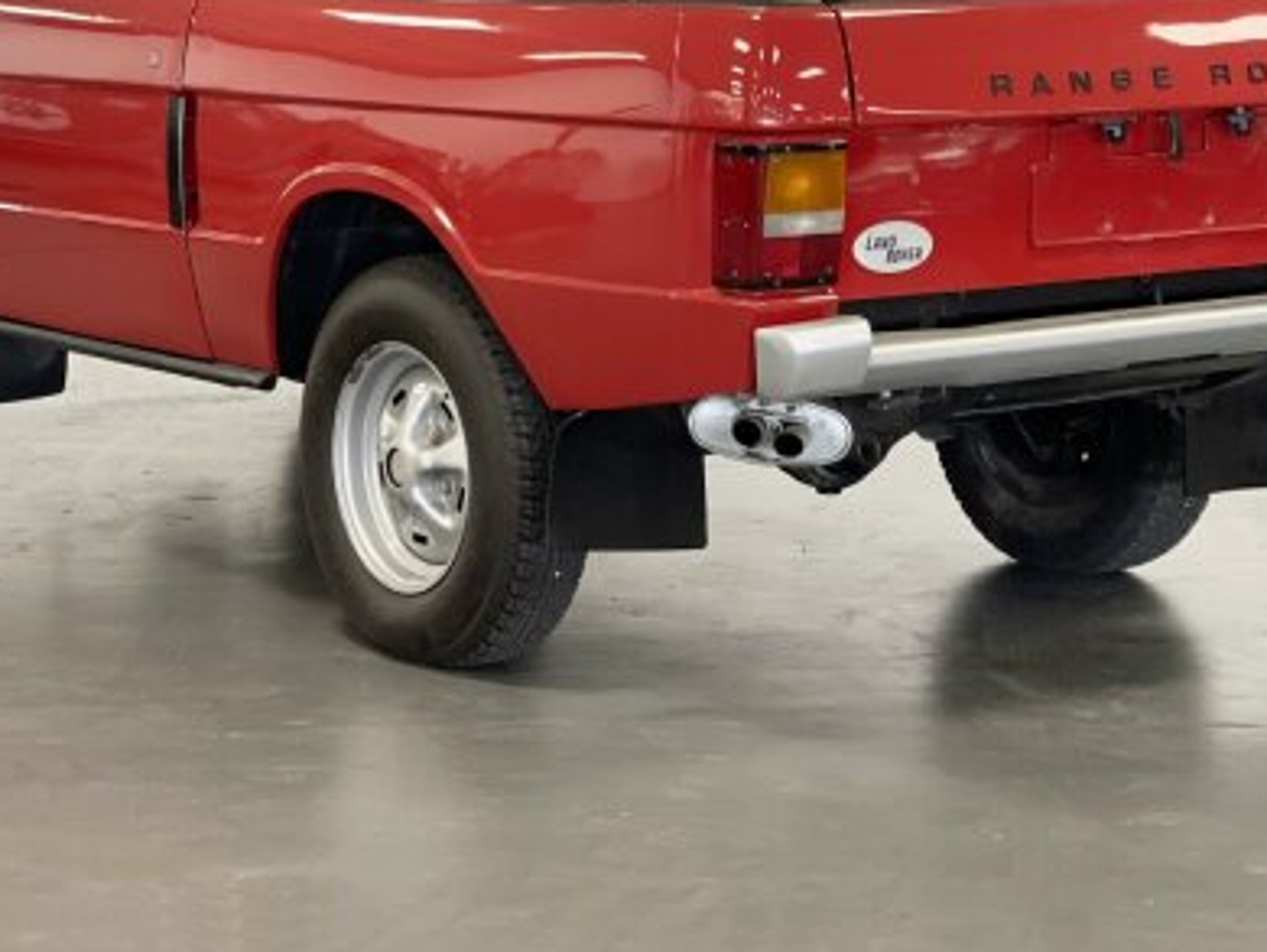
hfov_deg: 18.7
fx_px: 3846
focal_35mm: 105
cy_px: 201
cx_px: 634
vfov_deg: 14.0
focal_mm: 7.5
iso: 250
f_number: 2.2
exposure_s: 1/77
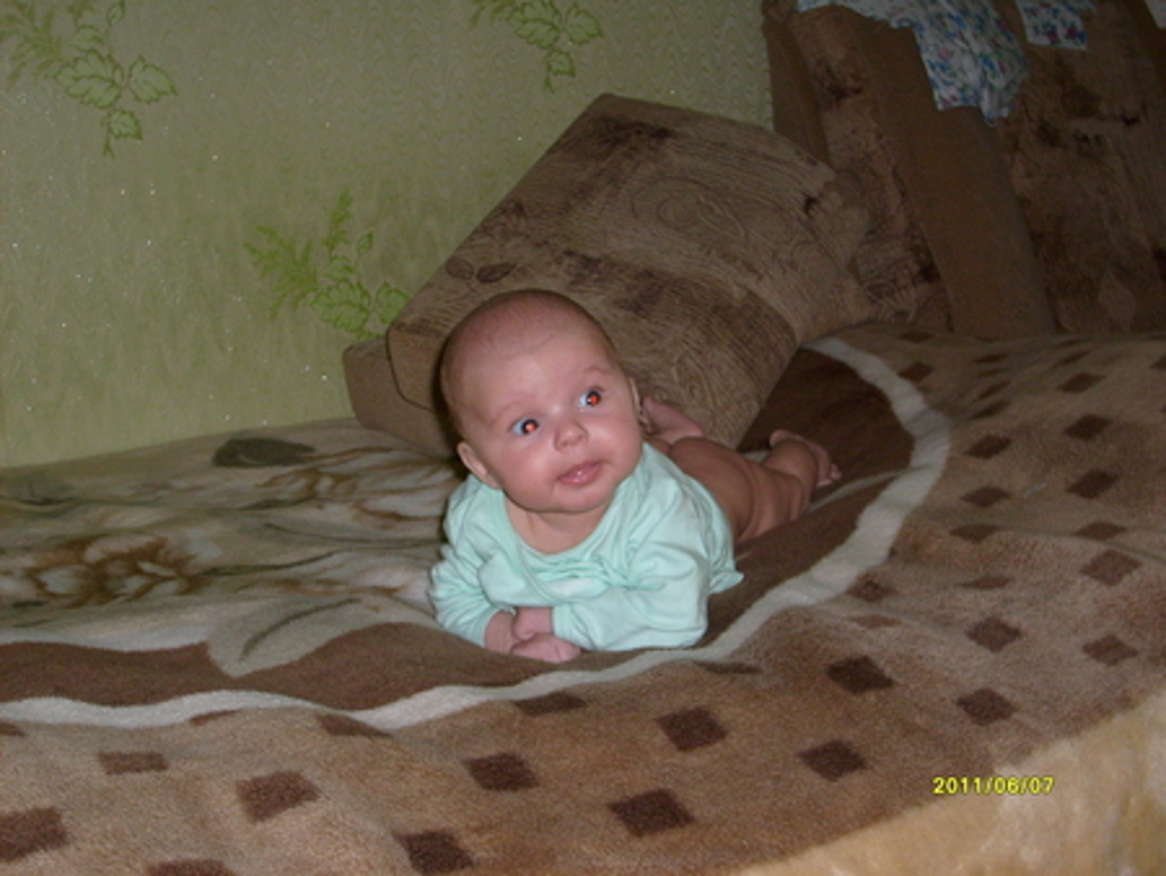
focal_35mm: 52
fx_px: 1752
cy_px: 438
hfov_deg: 36.8
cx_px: 583
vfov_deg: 28.1
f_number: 3.3
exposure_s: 1/60
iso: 100
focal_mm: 8.7
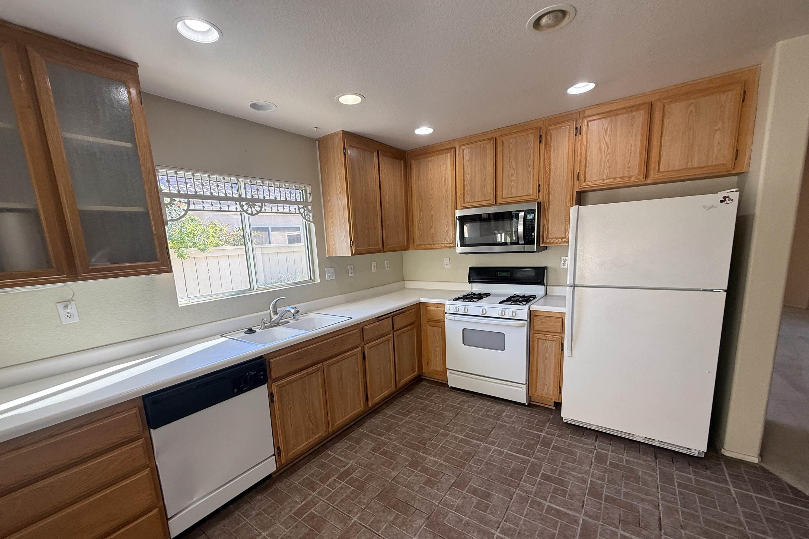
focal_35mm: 15
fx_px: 337
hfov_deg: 100.4
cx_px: 397
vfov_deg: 77.0
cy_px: 301
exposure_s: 1/120
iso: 80
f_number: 2.2
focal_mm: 2.22
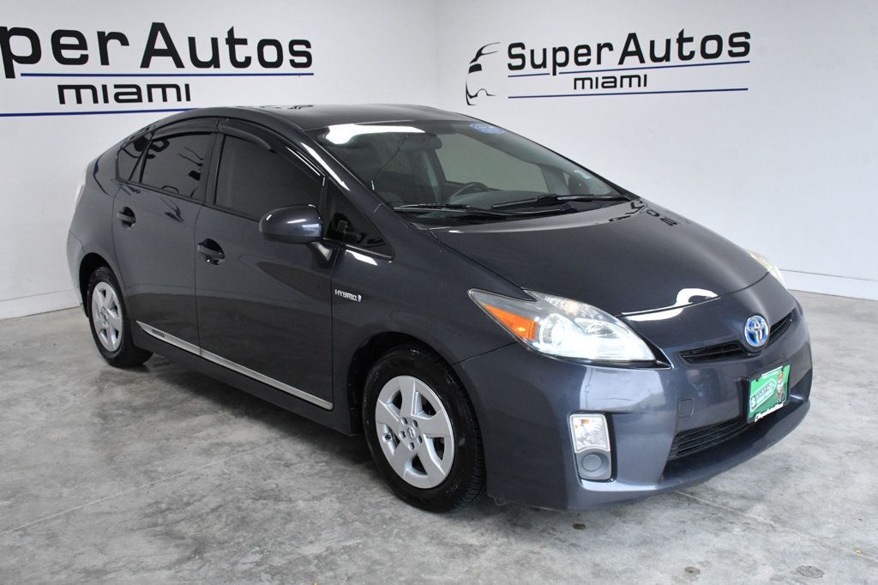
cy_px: 292
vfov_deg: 38.9
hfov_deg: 55.8
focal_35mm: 34
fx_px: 829
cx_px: 439
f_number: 9
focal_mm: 23
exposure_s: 1/320
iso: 2500
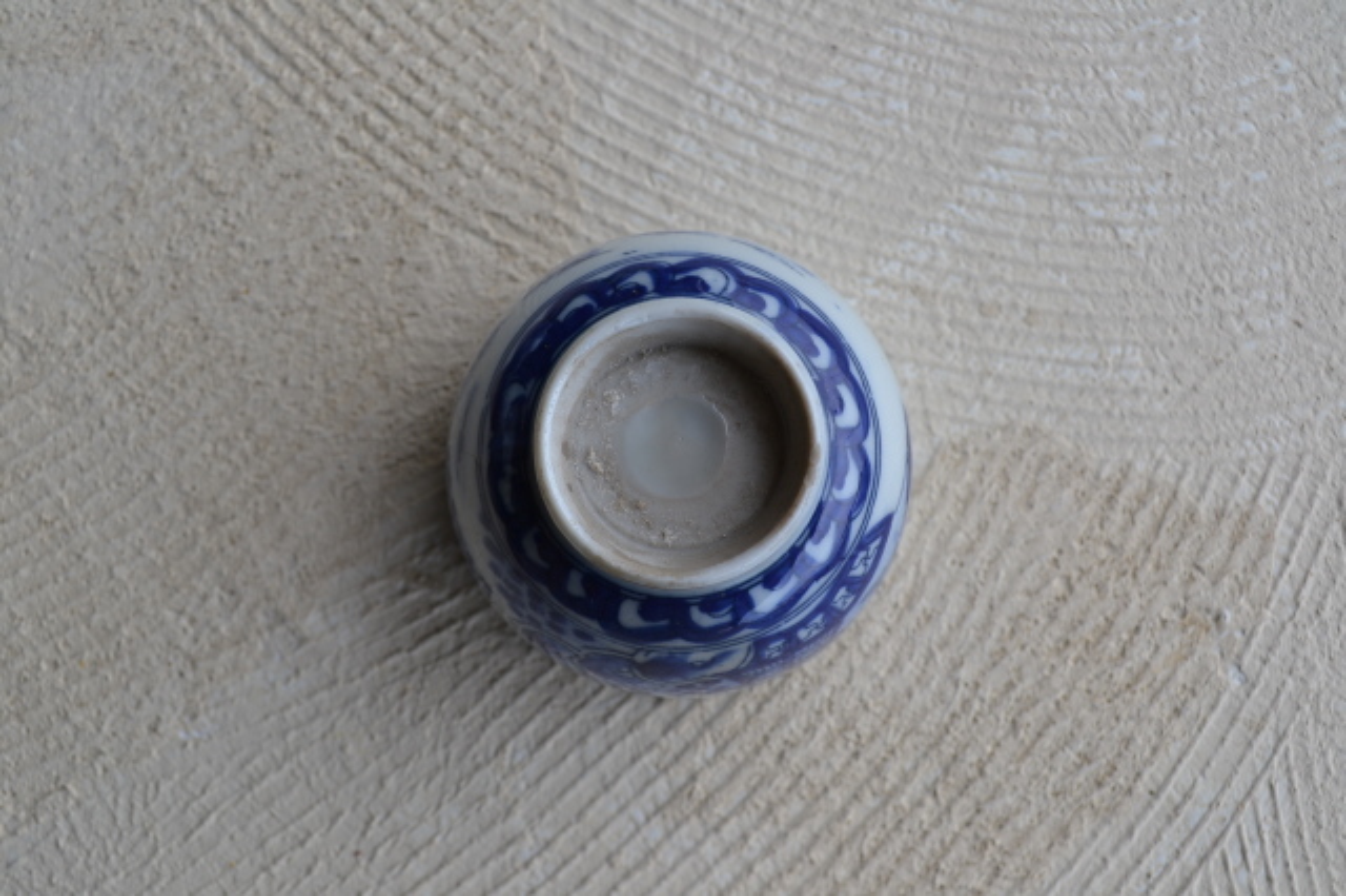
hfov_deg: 49.6
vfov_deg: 34.2
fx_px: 1457
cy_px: 448
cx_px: 673
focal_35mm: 39
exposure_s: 1/125
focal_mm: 26
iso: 125
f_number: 5.6
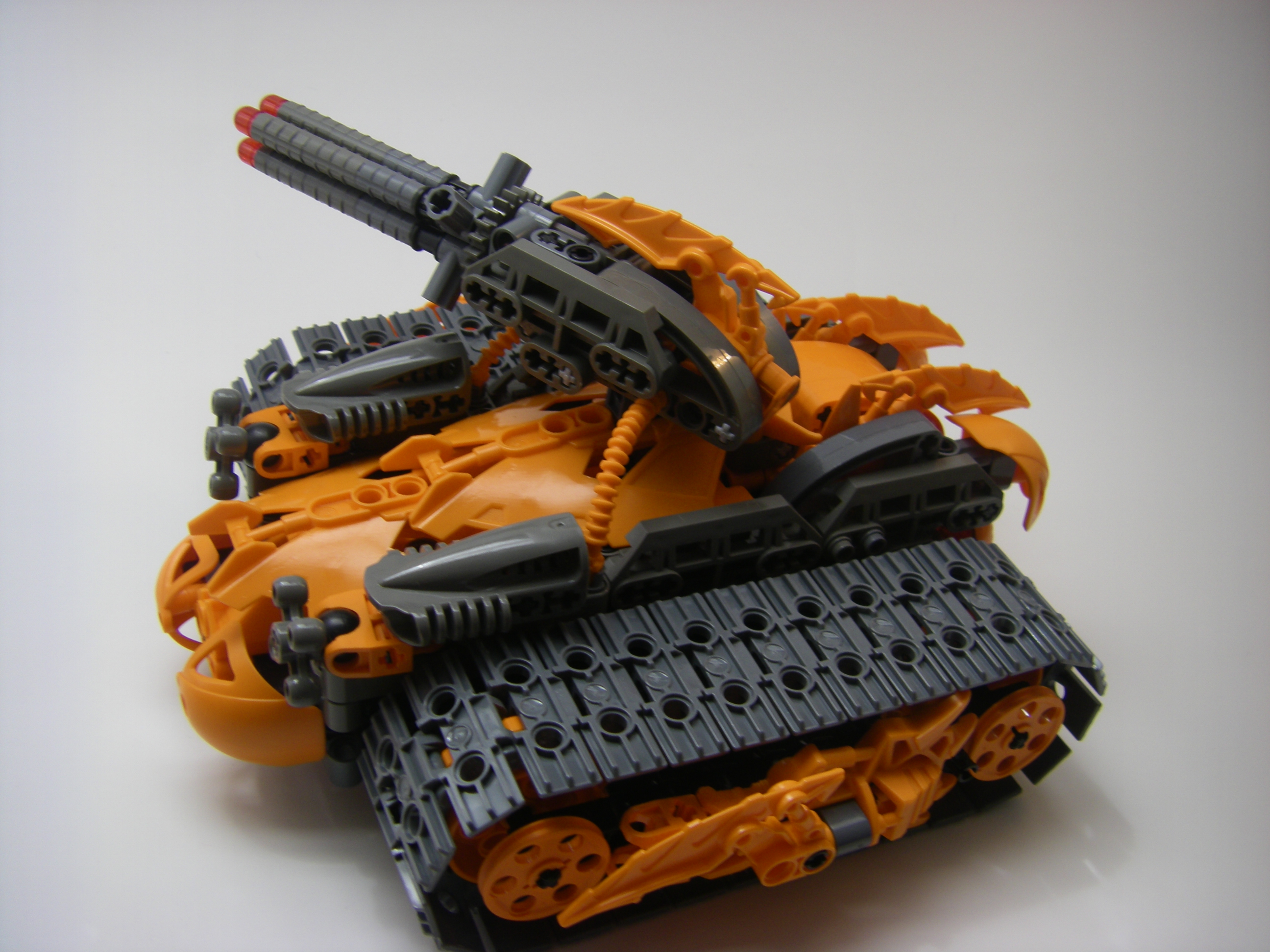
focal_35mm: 38
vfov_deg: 37.7
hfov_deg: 49.0
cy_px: 476
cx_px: 635
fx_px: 1394
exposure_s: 1/50
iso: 64
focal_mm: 6.3
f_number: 3.5
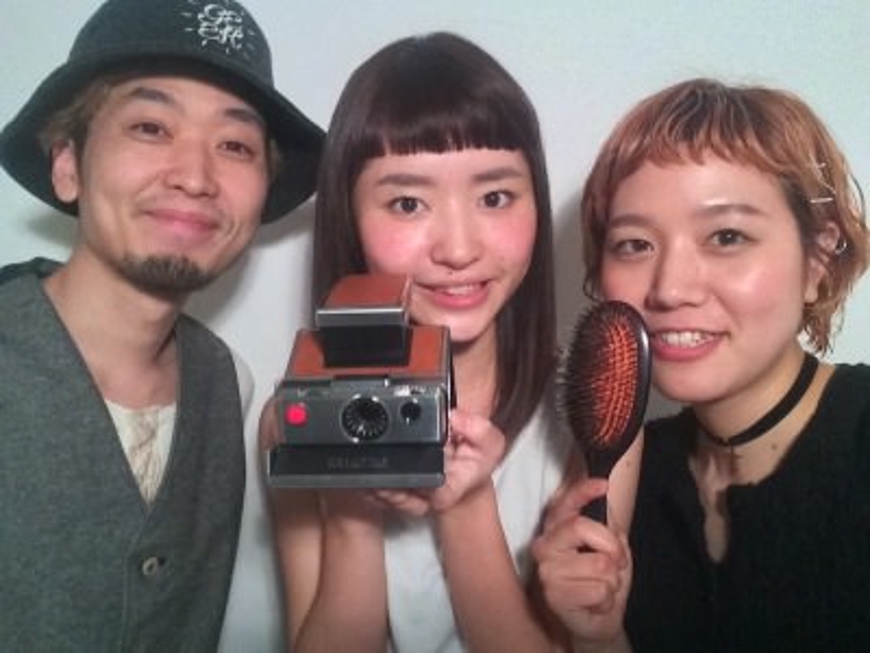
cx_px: 435
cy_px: 326
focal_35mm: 31
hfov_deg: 58.4
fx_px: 779
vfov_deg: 45.4
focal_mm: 2.15
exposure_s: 1/15
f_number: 2.4
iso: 800
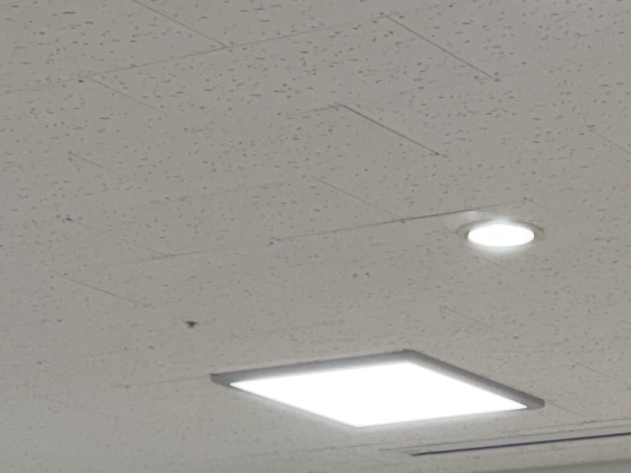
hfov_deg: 14.8
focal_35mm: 131
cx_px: 654
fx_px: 2388
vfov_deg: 10.7
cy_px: 813
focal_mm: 5.96
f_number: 1.6
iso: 64
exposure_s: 1/201
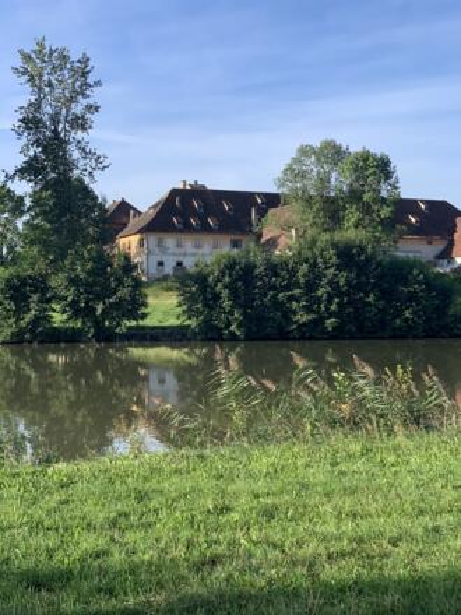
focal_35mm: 52
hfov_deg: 28.0
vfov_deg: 36.8
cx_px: 230
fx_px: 923
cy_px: 308
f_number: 2.4
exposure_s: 1/461
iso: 16
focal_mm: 6
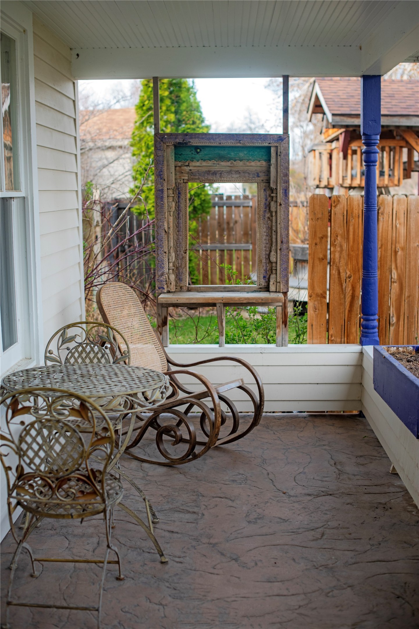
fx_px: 872
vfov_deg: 39.6
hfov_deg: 27.0
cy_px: 314
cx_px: 210
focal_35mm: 50
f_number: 3.2
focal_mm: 50
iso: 280
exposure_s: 1/400
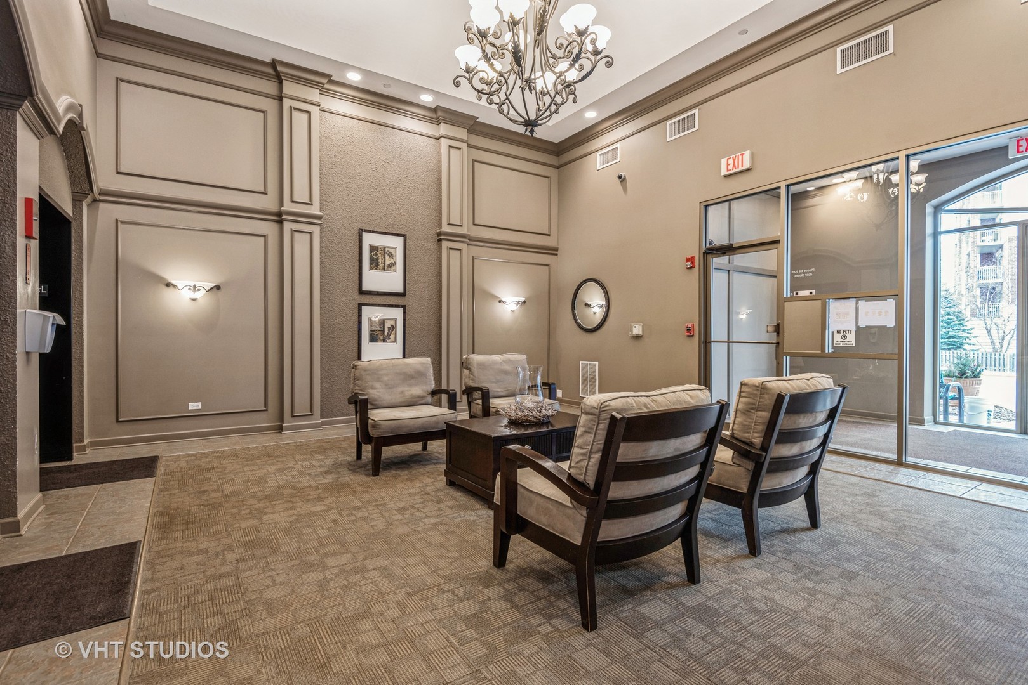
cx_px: 514
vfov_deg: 70.5
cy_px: 342
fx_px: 485
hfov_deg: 93.3
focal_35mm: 17
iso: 200
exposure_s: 1/2.5
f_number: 8
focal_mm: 17
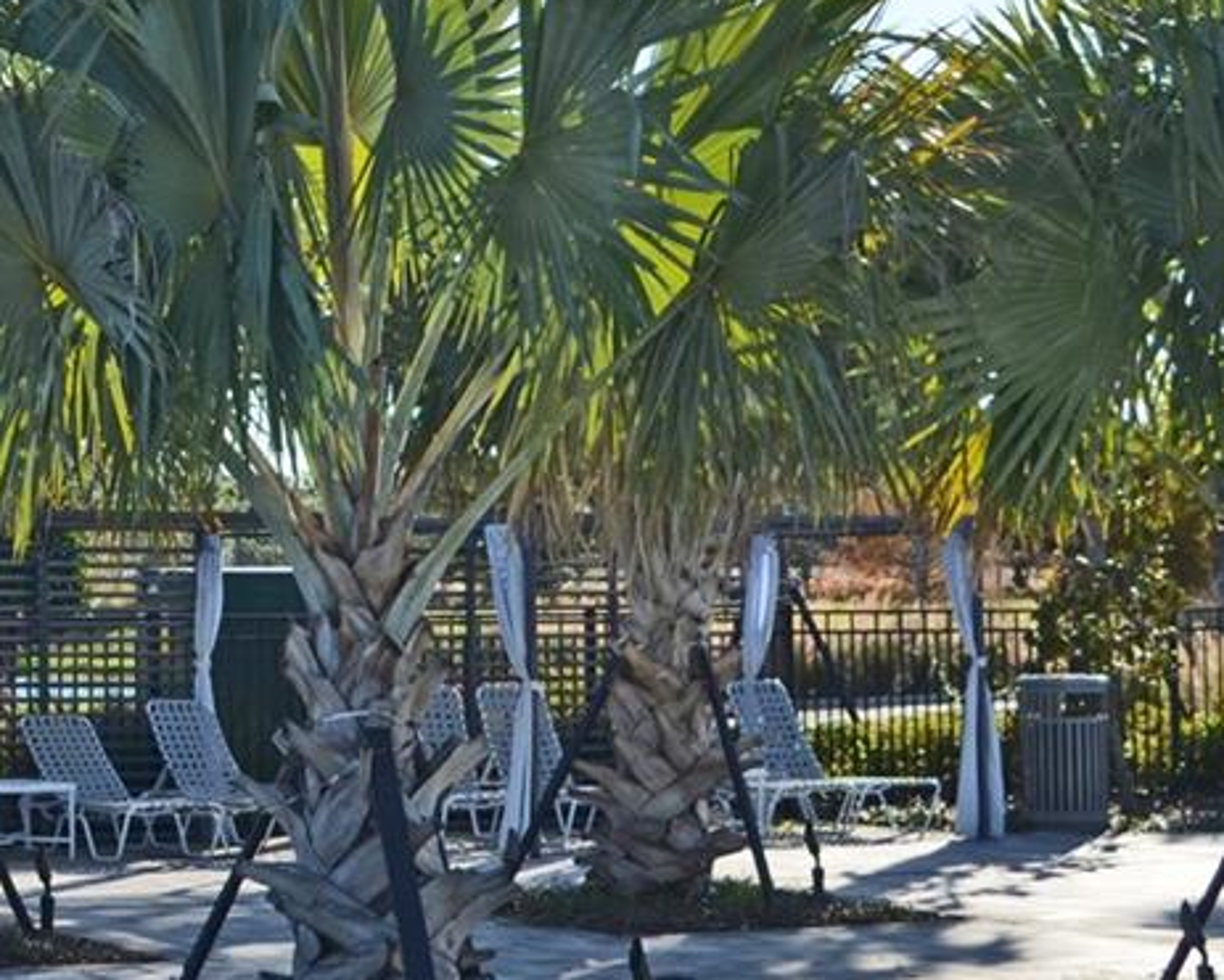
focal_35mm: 97
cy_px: 244
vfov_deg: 15.8
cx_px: -148
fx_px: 3516
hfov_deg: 18.9
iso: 100
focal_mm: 20
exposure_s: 1/1000
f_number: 3.8
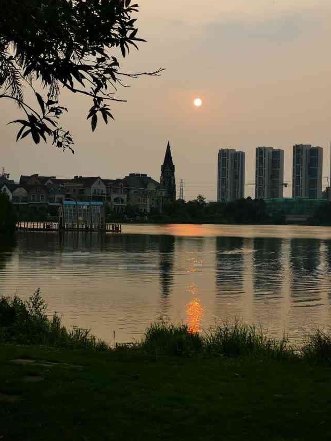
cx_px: 180
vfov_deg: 34.9
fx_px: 701
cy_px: 214
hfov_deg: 26.5
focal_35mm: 55
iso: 50
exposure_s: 1/2000
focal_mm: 4.75
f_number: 1.8
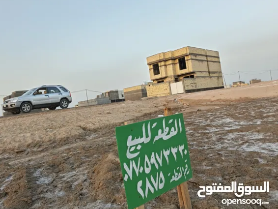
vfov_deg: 53.1
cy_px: 99
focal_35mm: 26
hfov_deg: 67.1
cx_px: 124
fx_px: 209
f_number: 1.8
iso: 50
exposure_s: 1/129
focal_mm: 5.56
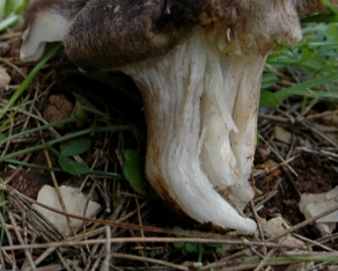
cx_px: -31
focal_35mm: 185
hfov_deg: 10.3
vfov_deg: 8.4
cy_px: 58
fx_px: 1852
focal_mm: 60
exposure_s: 1/30
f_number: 13
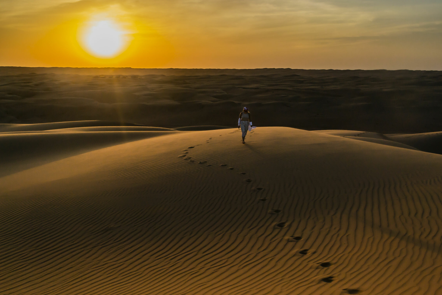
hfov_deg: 51.3
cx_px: 221
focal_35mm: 38
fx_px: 460
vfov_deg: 35.5
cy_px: 148
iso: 360
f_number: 11
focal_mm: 25
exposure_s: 1/500
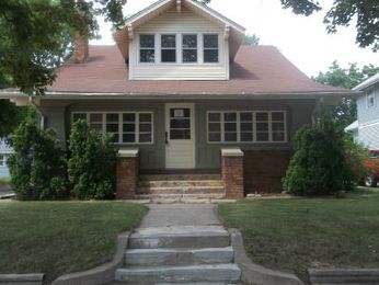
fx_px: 351
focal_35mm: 32
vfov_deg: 44.2
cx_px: 190
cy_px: 142
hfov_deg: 56.8
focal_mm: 5.7
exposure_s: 1/250
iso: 80
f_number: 3.7
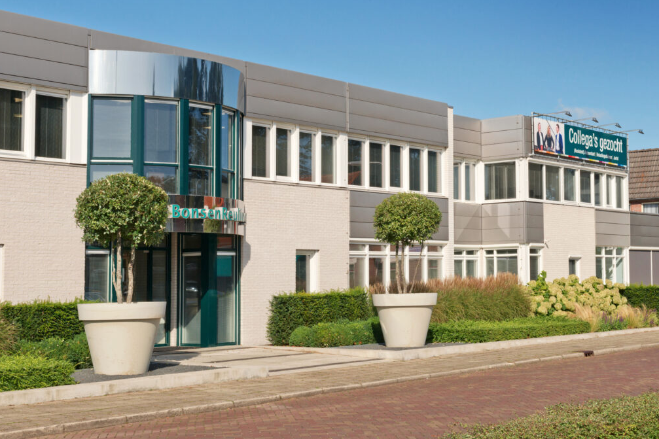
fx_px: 1080
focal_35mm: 59
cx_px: 327
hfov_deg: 33.9
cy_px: 221
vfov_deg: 23.0
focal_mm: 58
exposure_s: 1/400
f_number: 14
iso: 400
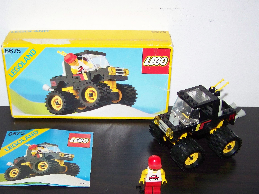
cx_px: 114
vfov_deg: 28.4
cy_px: 123
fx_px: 382
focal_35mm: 51
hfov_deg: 37.4
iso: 200
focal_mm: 6.3
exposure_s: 1/30
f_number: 2.8
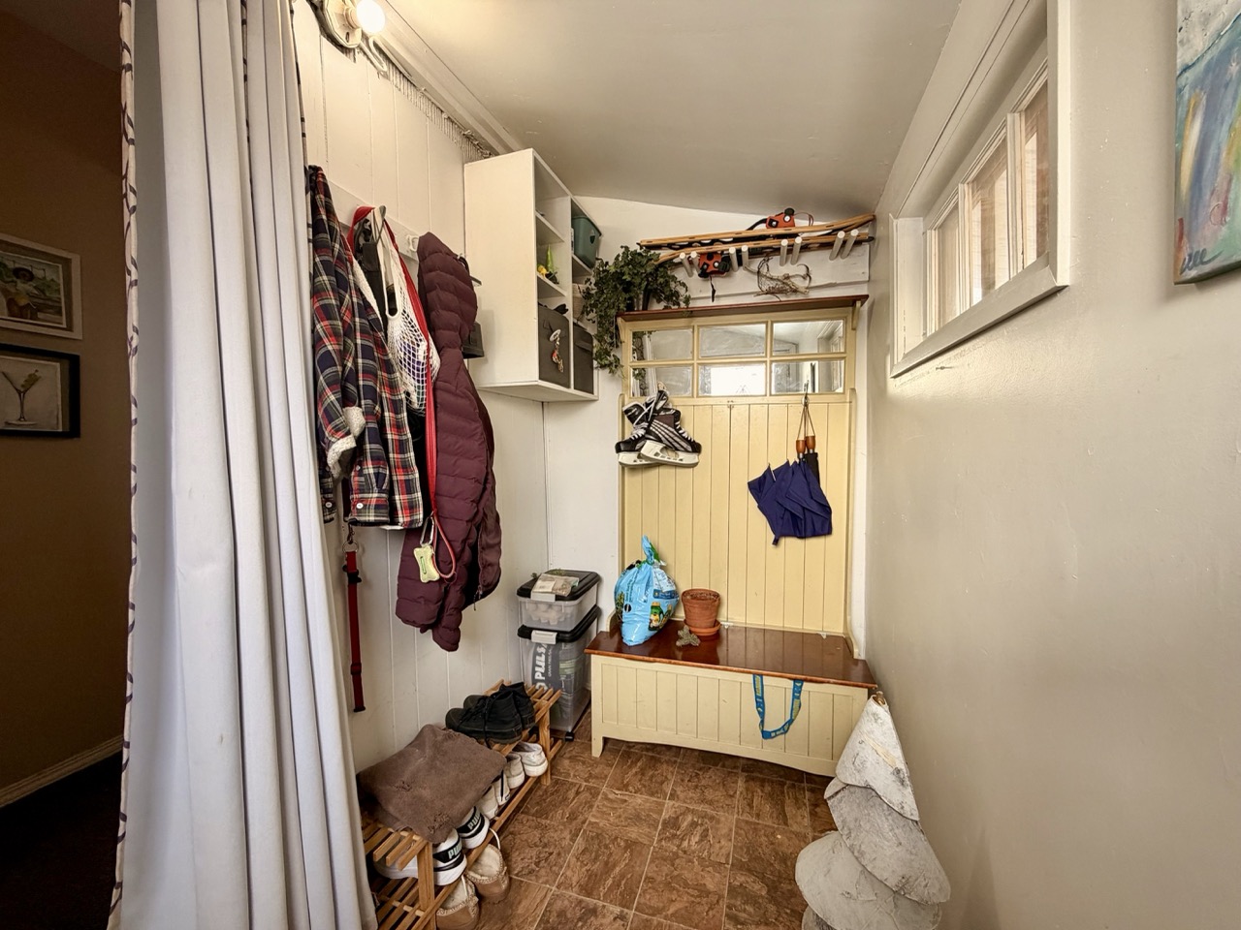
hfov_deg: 102.1
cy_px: 465
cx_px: 620
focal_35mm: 14
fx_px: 502
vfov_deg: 85.7
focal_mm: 2.22
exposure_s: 1/121
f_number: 2.2
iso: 160
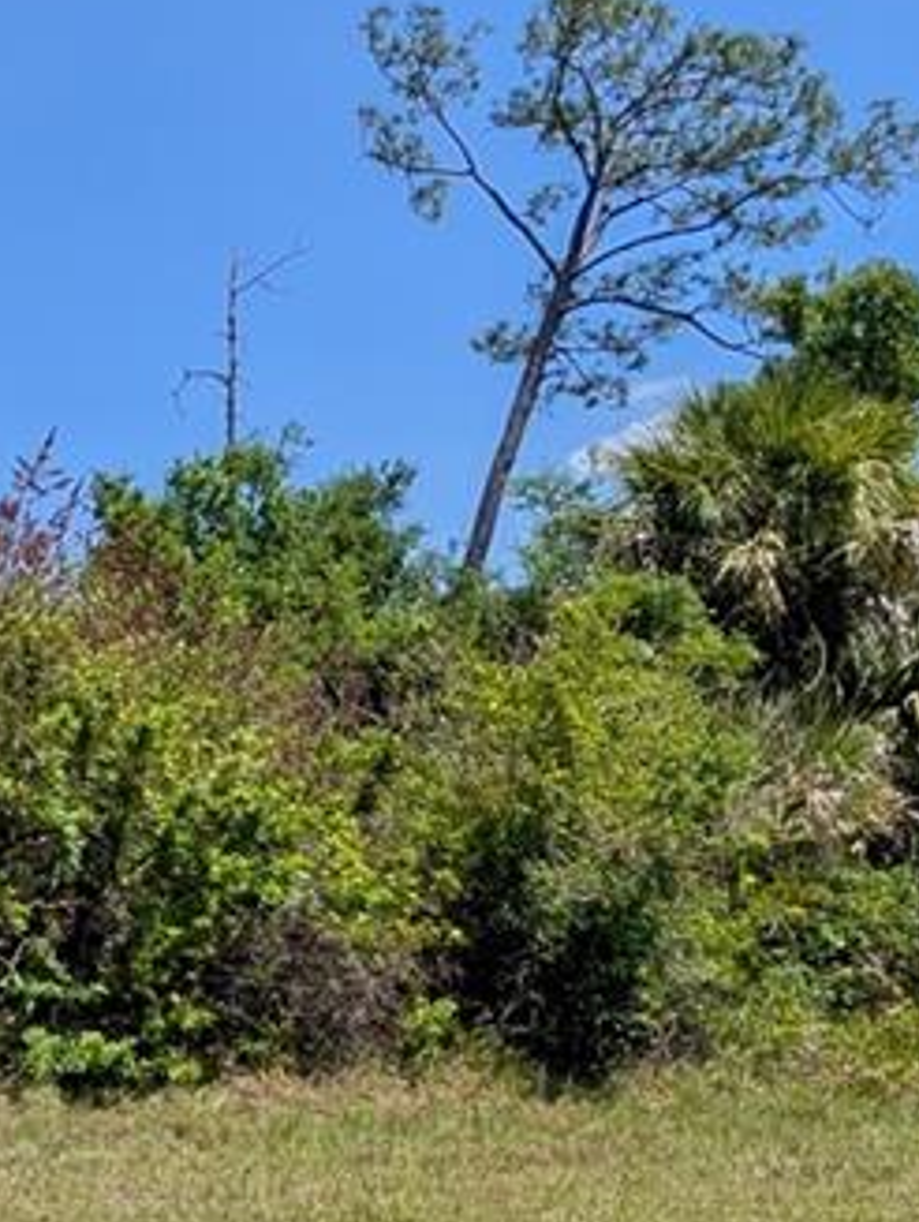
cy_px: 695
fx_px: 1554
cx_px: -390
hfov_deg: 26.0
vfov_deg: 42.8
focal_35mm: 44
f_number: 1.7
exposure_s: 1/3077
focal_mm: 2.02
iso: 47
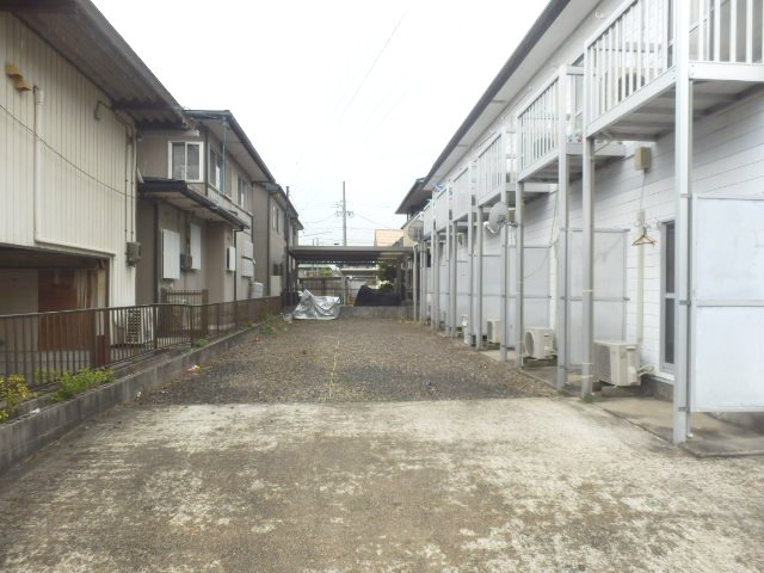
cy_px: 286
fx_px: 530
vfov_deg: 56.8
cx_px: 382
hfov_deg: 71.6
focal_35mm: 24
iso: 80
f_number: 3
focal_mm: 4.2
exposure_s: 1/400
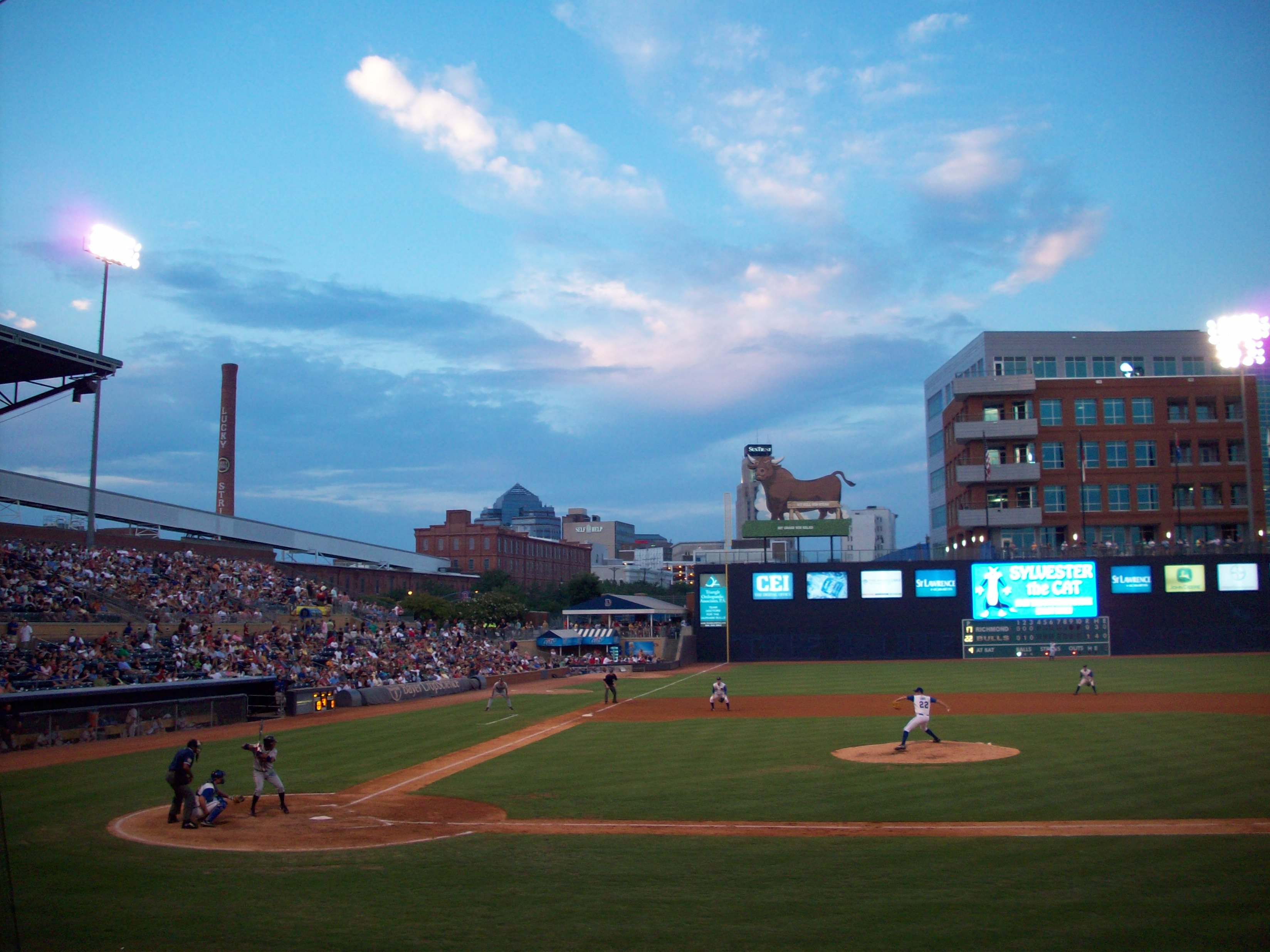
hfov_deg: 50.1
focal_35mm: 37
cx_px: 635
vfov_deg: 38.7
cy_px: 476
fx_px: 1357
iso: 80
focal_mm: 6.2
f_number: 2.8
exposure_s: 1/63.7
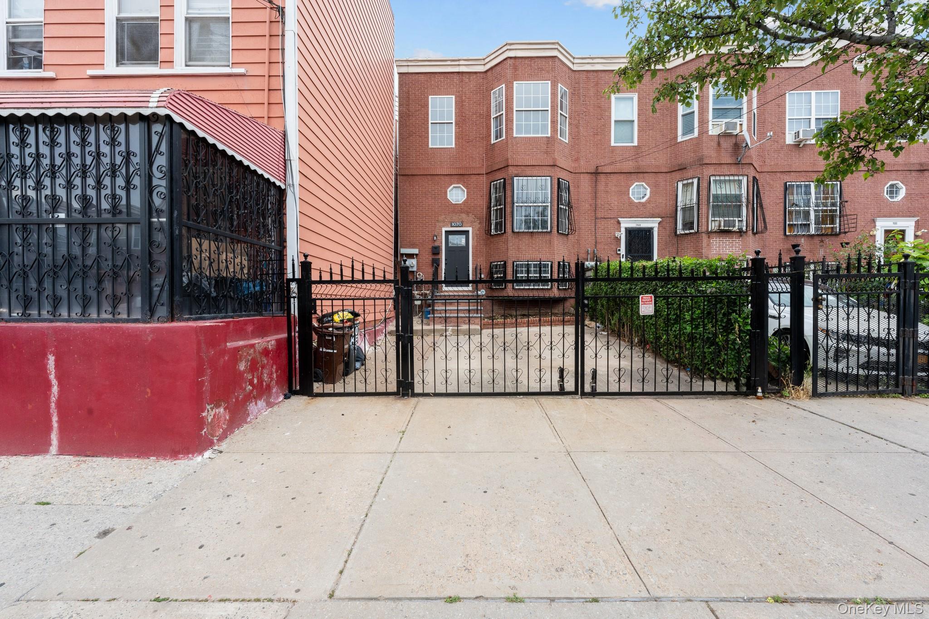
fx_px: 361
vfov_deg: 81.2
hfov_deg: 104.3
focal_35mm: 14
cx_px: 464
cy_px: 310
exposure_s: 1/200
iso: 1000
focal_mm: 14
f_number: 10
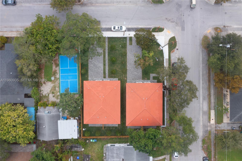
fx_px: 188
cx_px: 121
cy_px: 80
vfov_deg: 46.4
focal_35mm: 28
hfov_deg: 65.5
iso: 100
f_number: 11
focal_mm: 10.26
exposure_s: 1/30
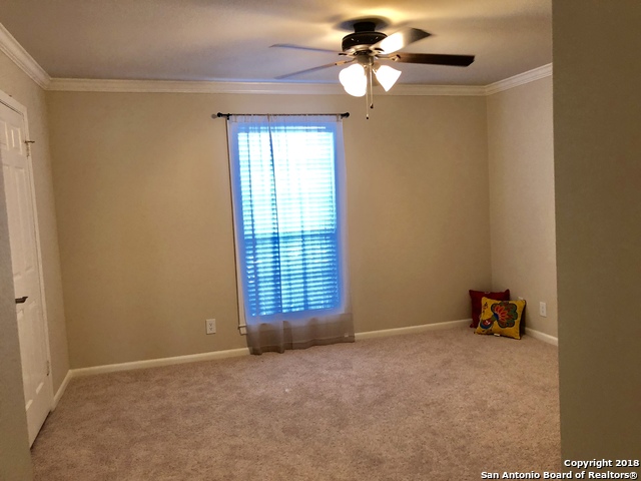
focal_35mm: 28
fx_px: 518
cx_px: 320
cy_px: 240
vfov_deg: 49.7
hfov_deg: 63.4
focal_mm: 3.99
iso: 40
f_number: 1.8
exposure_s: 1/15
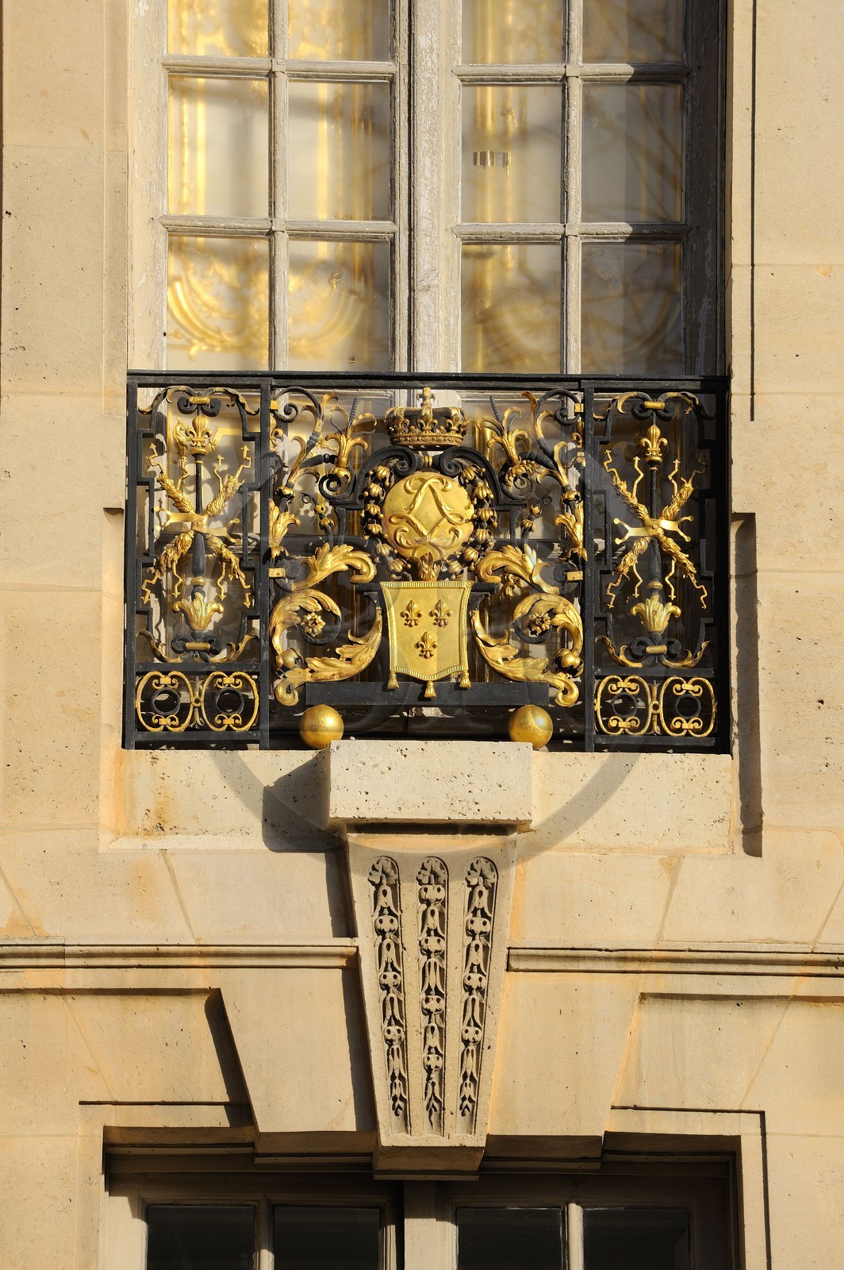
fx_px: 7045
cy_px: 635
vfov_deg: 10.3
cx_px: 422
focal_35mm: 200
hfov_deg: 6.9
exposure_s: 1/320
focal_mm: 200
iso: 200
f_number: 11
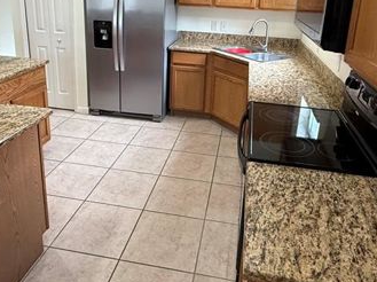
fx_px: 326
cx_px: 194
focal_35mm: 30
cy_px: 76
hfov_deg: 60.0
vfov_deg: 45.3
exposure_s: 1/60
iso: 320
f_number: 2.2
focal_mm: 2.22
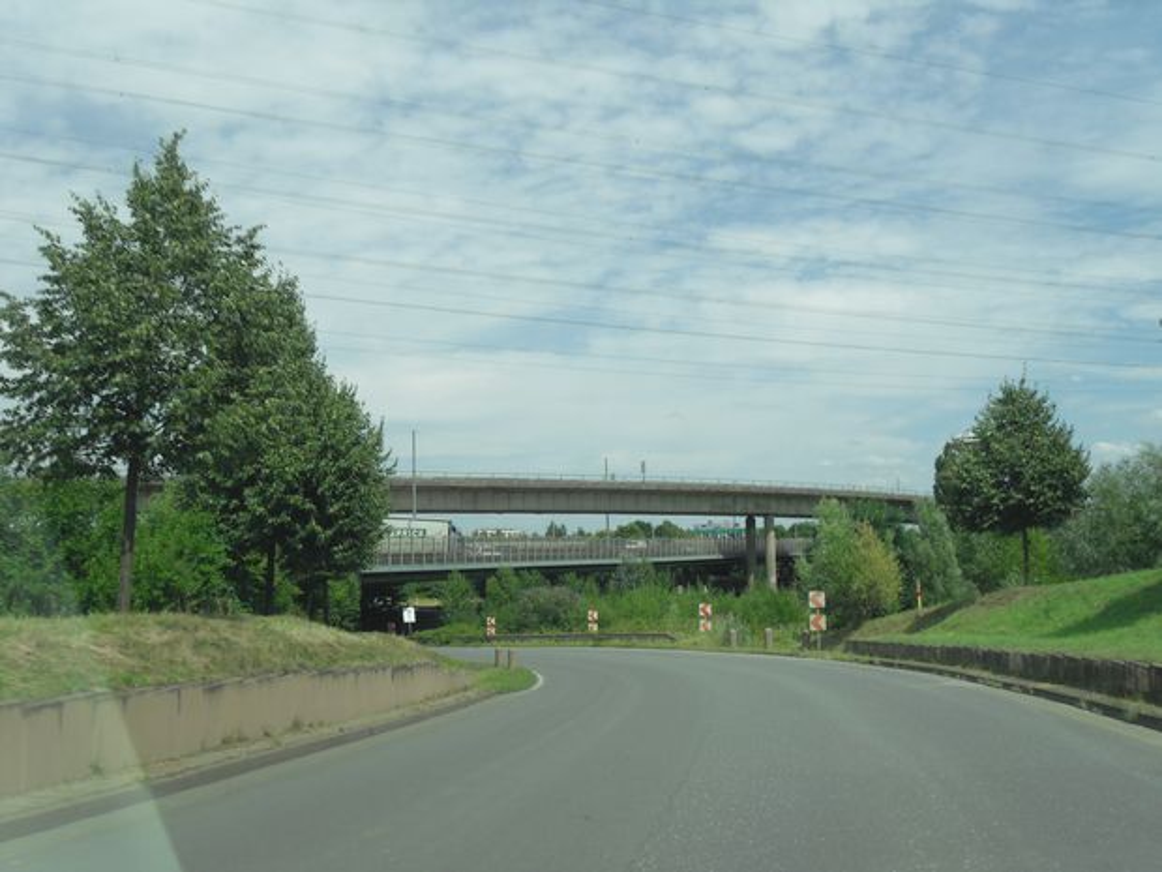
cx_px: 581
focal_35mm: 35
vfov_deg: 40.7
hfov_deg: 52.6
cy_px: 436
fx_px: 1175
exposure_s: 1/250
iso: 80
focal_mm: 7.5
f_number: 8.1
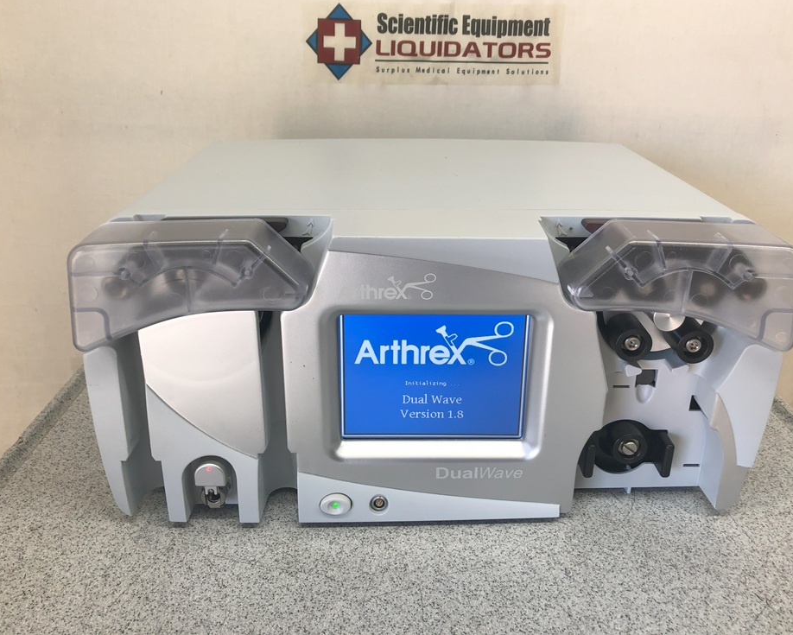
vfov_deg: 48.5
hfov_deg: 58.8
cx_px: 403
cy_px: 309
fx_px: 704
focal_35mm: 30
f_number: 1.8
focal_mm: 3.99
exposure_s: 1/120
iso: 40
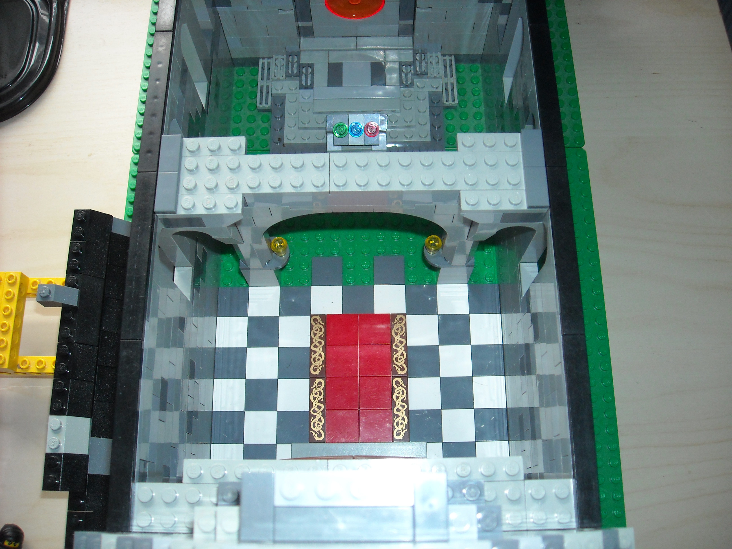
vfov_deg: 40.7
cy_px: 274
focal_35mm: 35
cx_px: 366
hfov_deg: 52.6
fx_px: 740
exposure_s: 1/60
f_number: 2.8
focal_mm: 5.7
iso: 200
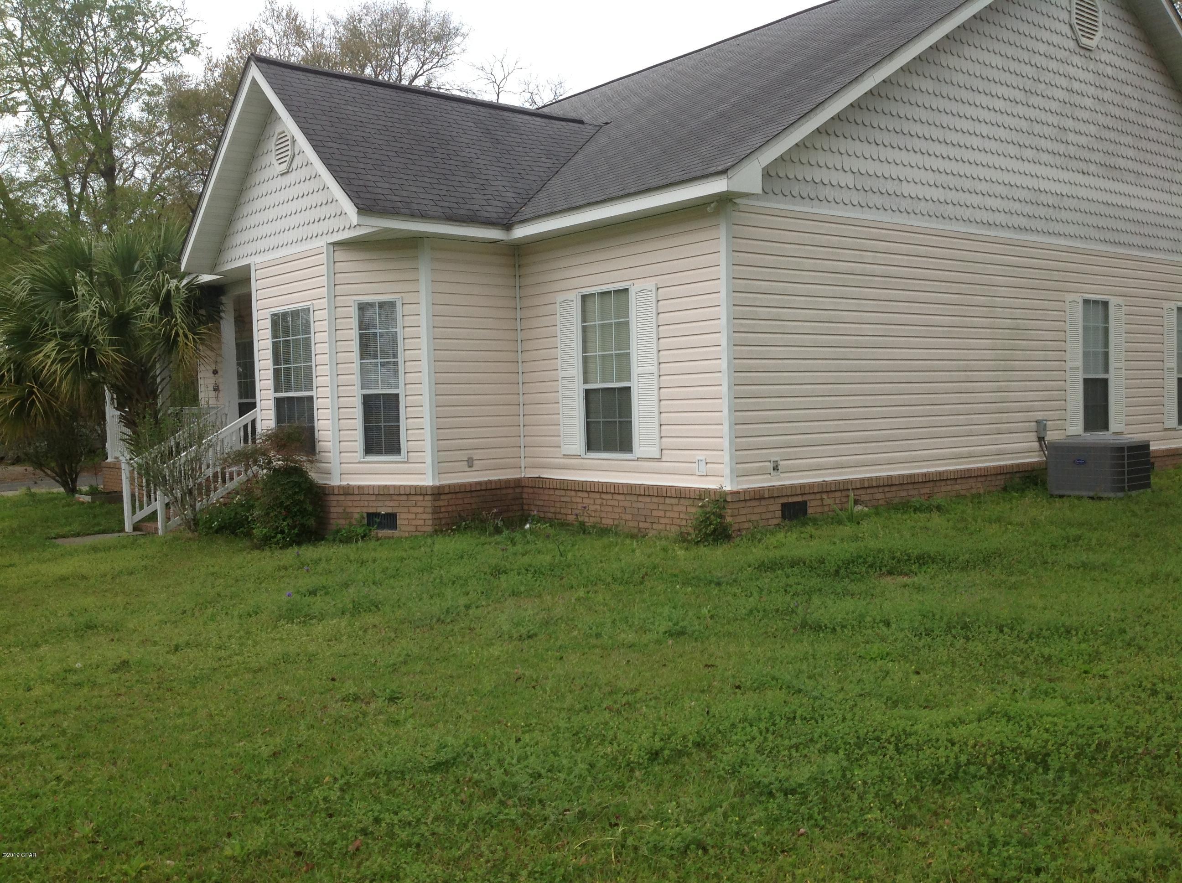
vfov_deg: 40.6
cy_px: 442
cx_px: 591
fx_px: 1193
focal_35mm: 35
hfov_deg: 52.7
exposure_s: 1/1314
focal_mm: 4.28
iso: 50
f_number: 2.4
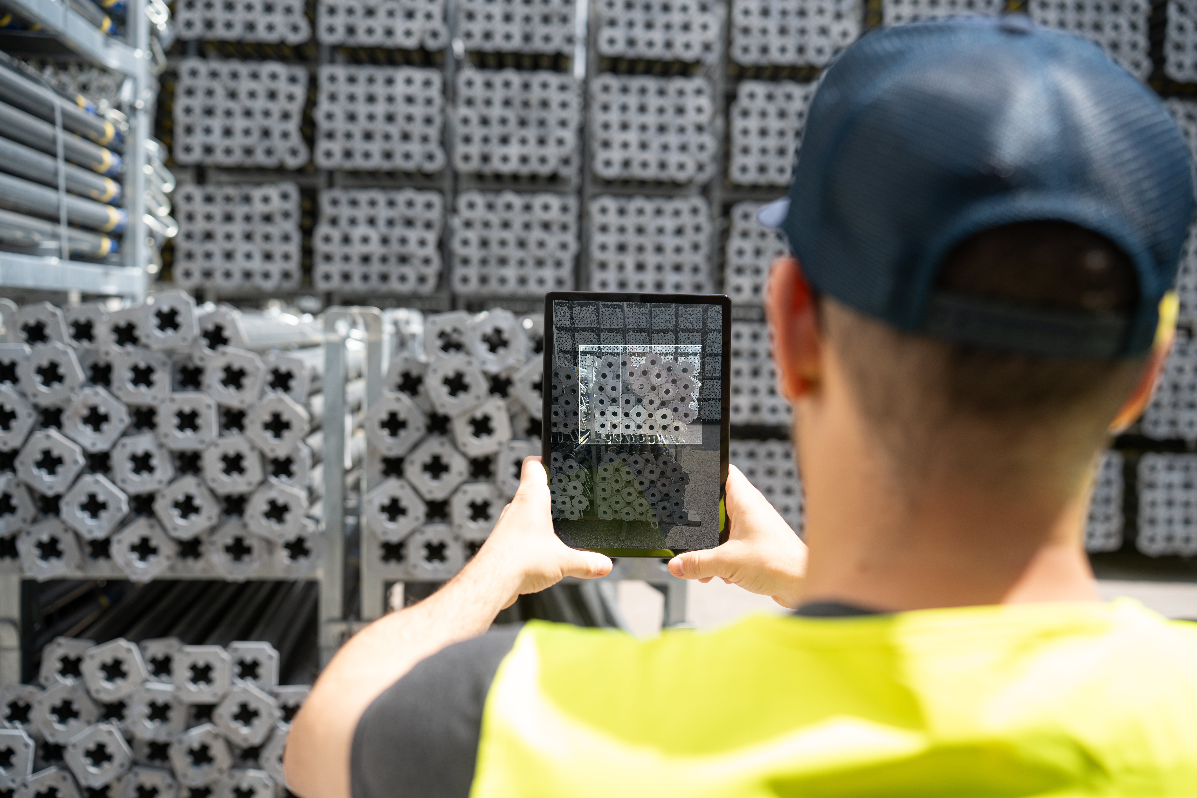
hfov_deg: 54.4
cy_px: 399
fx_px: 1164
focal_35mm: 35
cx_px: 598
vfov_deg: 37.9
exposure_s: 1/1000
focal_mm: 35
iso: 100
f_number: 2.8
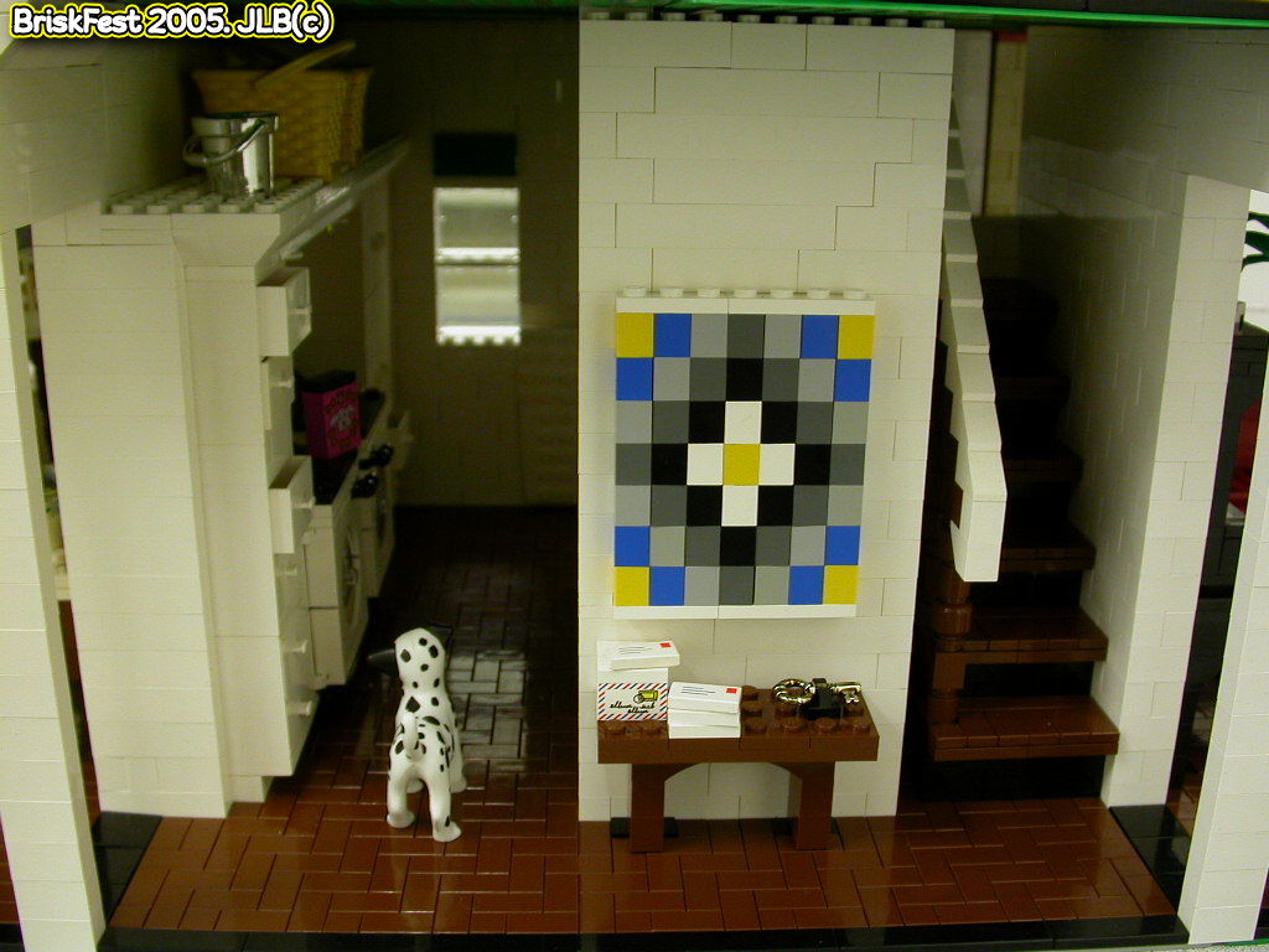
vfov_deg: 37.7
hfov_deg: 49.0
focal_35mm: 38
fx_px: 1393
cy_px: 476
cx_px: 634
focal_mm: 7.85
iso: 100
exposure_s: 1/4.3
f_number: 2.6
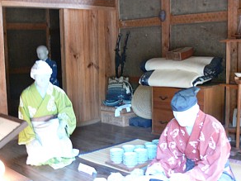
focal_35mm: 48
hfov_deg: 39.6
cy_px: 98
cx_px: 106
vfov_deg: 30.3
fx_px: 334
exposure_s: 1/6
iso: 200
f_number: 2.8
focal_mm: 7.4
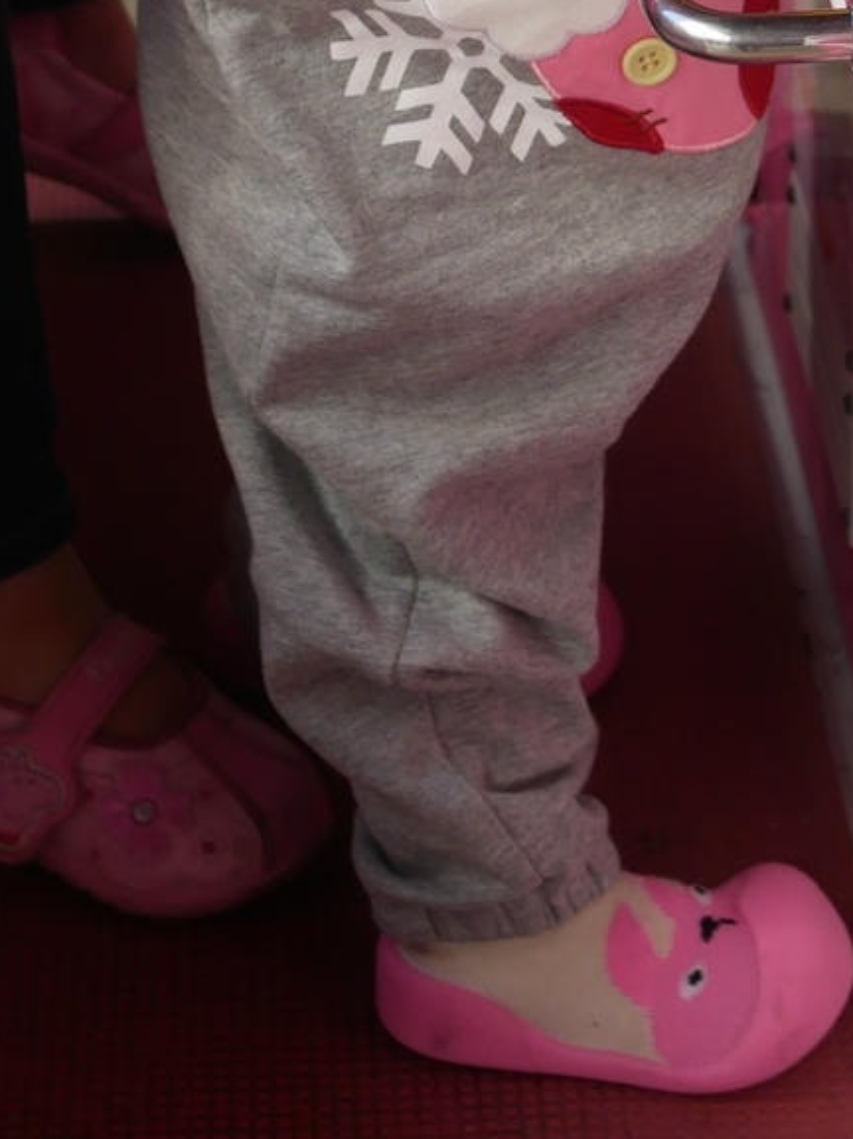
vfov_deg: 16.8
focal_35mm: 111
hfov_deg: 13.3
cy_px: -330
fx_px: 3651
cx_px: 403
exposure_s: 1/320
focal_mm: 20
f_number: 3.2
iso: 200
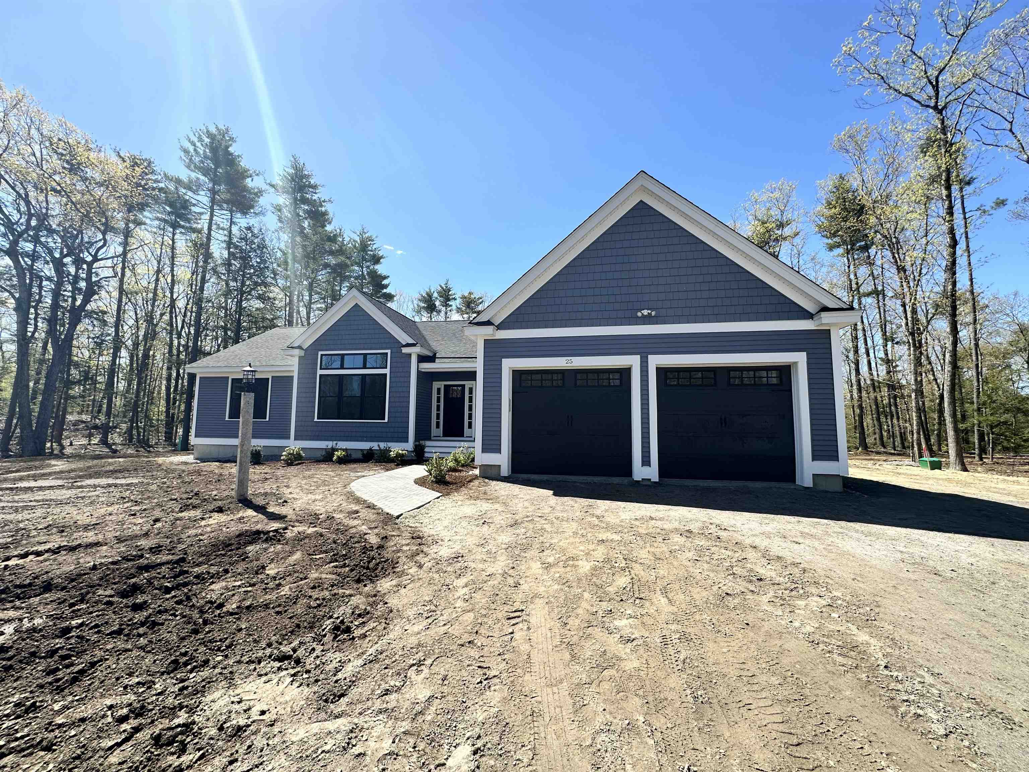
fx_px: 416
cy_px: 386
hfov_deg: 102.1
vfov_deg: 85.7
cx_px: 514
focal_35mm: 14
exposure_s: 1/1182
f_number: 2.2
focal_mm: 2.22
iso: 50
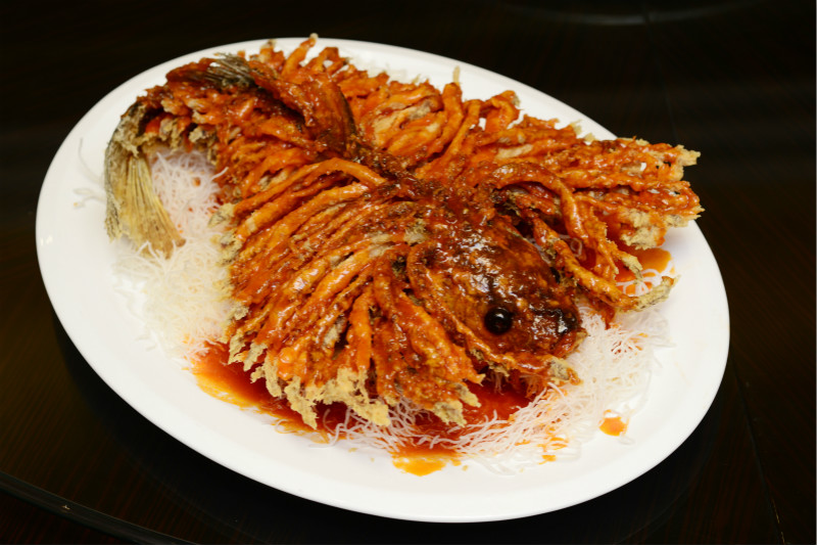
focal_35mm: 85
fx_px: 1929
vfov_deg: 16.1
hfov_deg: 23.9
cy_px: 272
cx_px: 408
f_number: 5.6
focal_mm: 85
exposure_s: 1/125
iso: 250
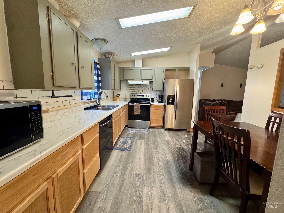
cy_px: 106
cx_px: 142
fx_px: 115
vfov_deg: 85.7
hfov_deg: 102.1
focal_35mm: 14
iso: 250
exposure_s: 1/60
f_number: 2.2
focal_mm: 2.22
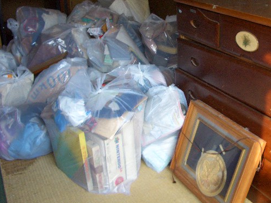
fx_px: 352
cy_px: 78
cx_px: 167
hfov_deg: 41.8
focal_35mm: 45
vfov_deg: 32.0
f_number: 2.6
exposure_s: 1/100
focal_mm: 5.8
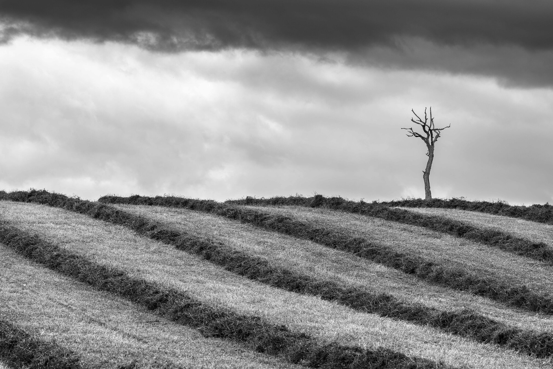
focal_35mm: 215
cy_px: 184
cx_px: 276
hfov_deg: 9.6
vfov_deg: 6.4
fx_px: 3302
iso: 200
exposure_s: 1/160
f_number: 16
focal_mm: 215
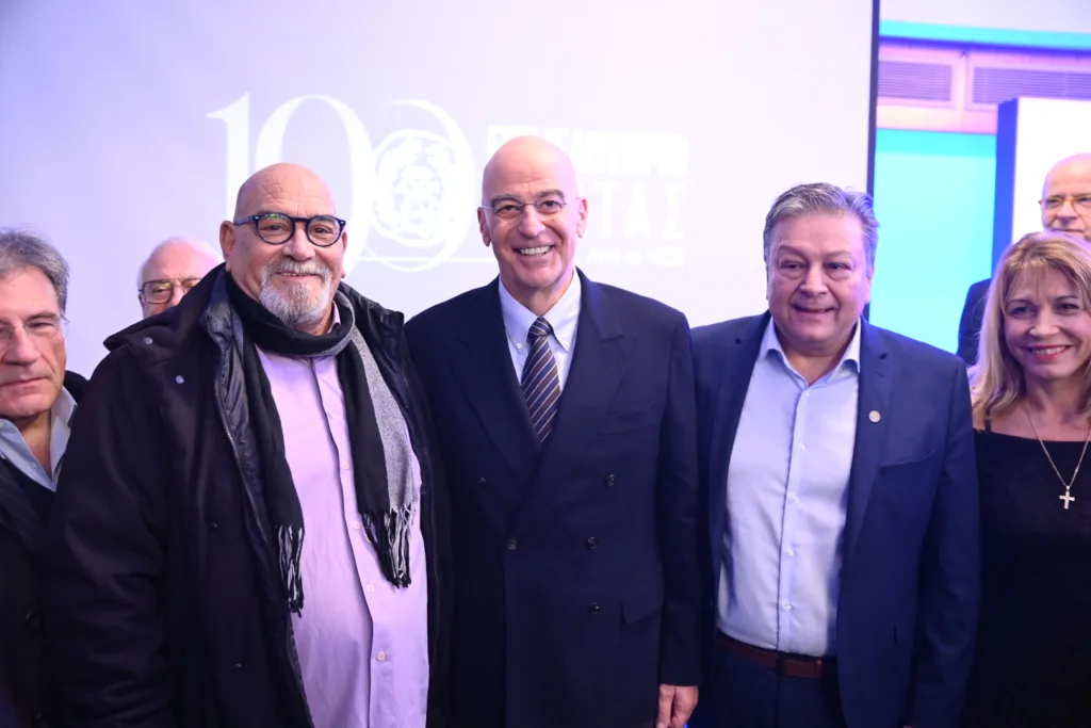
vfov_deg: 45.0
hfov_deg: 63.7
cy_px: 364
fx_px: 879
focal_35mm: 29
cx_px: 546
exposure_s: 1/100
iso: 4000
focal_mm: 29
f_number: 2.8
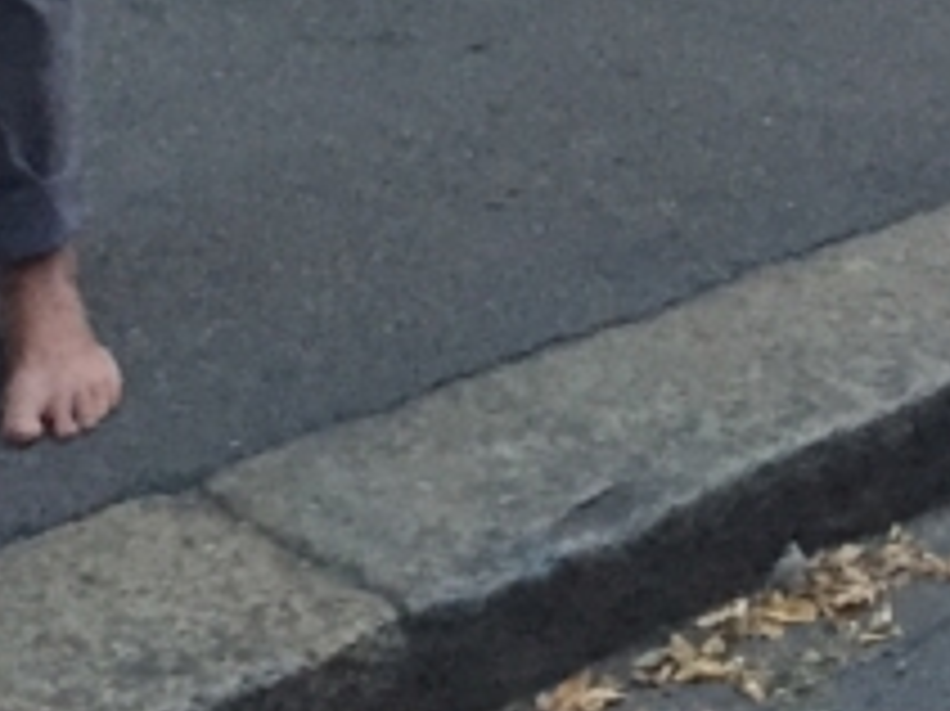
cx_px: 1058
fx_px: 4306
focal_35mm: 157
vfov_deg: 8.7
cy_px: -871
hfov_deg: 12.4
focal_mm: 4.15
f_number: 2.2
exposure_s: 1/33
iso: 320
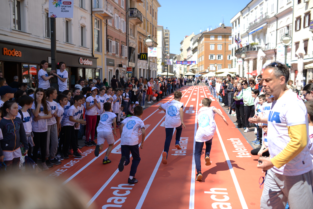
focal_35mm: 35
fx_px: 304
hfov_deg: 54.4
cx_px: 156
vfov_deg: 37.9
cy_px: 104
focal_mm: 35
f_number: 2.2
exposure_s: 1/1250
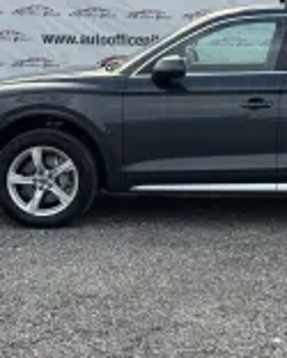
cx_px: 276
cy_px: 87
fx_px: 1146
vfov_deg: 17.7
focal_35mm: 108
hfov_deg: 14.1
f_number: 1.78
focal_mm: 6.76
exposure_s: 1/802
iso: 64
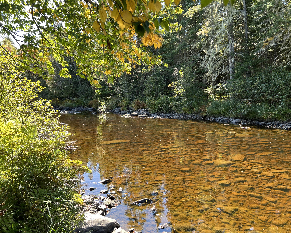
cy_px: 115
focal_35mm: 28
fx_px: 241
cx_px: 152
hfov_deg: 62.2
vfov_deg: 51.5
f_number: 1.5
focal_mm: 5.7
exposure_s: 1/203
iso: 40
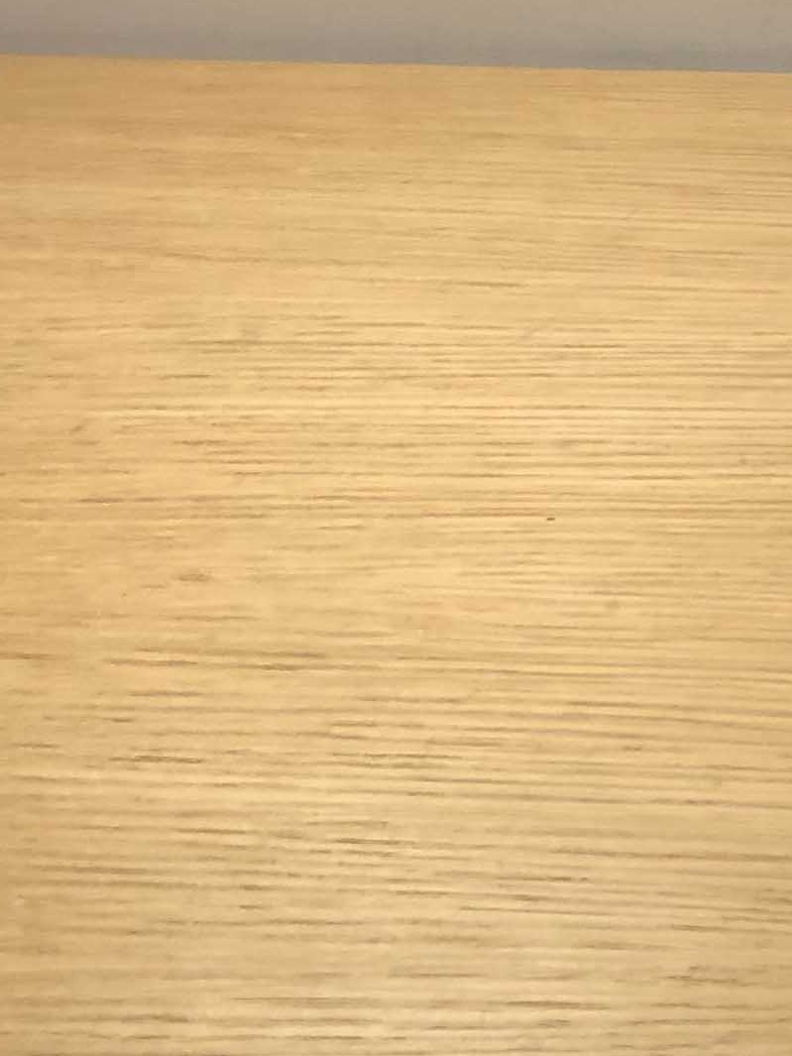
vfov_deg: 15.6
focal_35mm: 106
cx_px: 1142
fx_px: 3233
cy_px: -893
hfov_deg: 13.3
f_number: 1.8
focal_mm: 3.99
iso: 40
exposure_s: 1/20
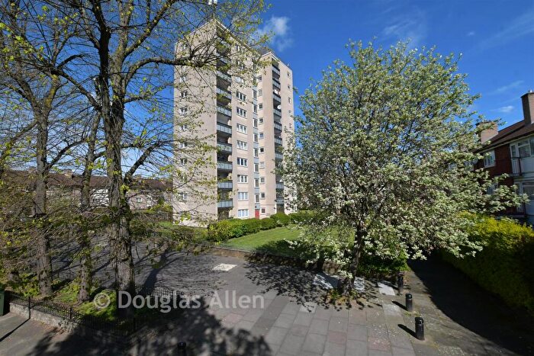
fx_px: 223
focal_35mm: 15
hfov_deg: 100.4
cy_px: 178
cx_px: 267
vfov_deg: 77.4
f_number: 8
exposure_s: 1/1250
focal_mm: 10
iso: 320
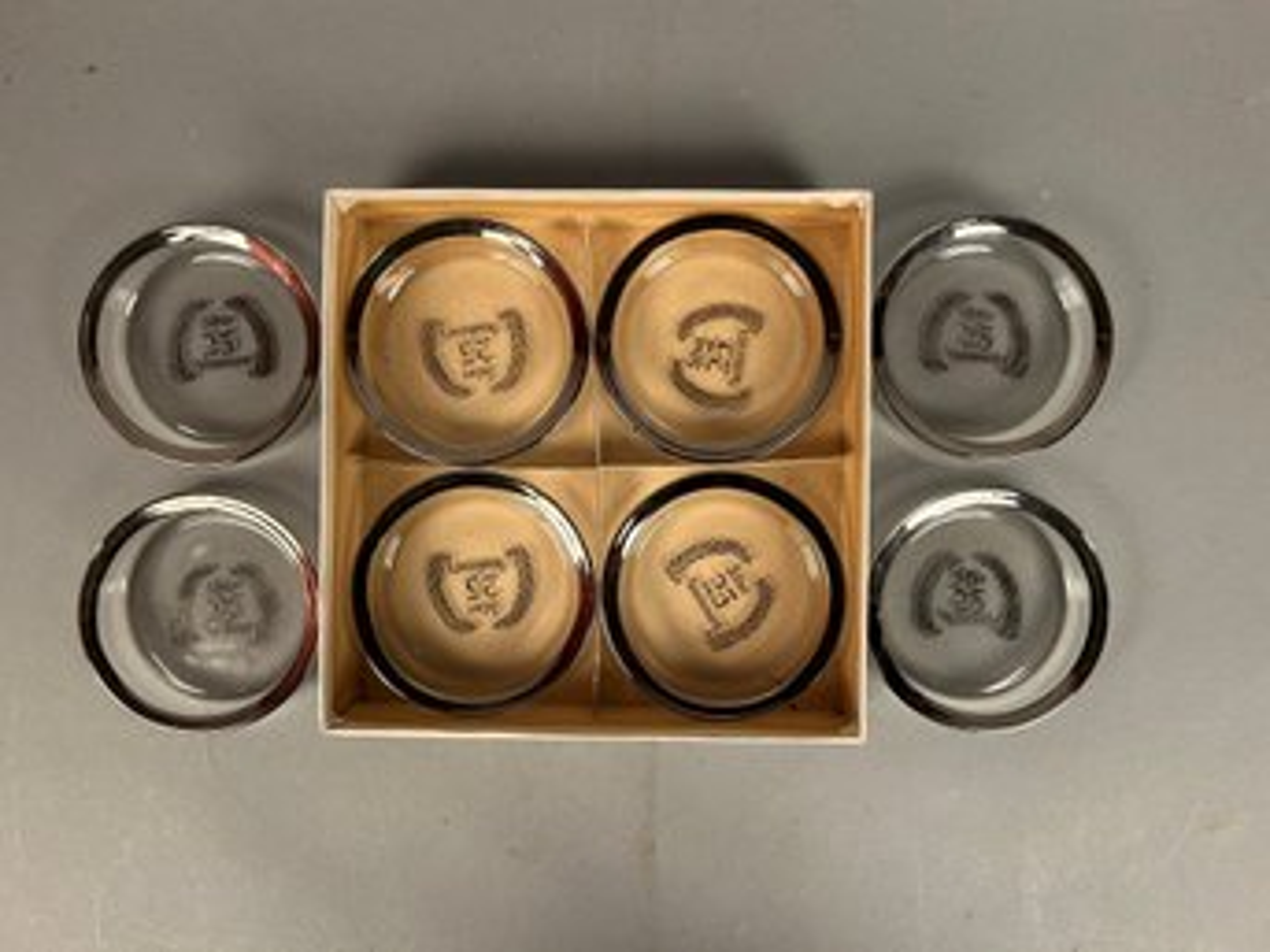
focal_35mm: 26
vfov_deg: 53.0
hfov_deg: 67.3
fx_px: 954
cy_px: 476
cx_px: 635
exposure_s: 1/60
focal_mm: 5.7
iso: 125
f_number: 1.5
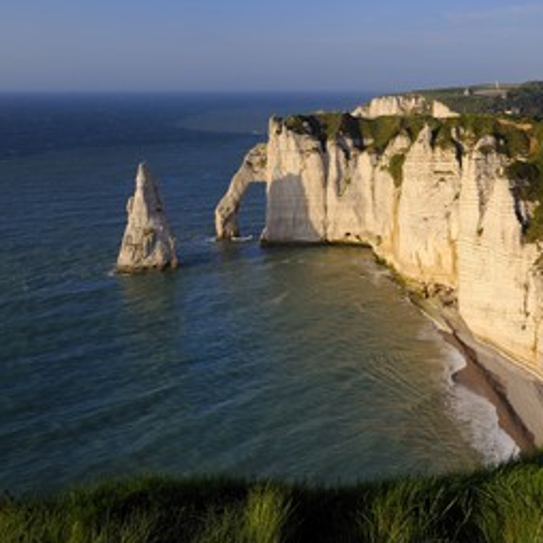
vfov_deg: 37.5
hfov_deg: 36.4
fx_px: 799
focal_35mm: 45
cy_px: 259
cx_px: 428
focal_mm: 32
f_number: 10
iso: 200
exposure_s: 1/160
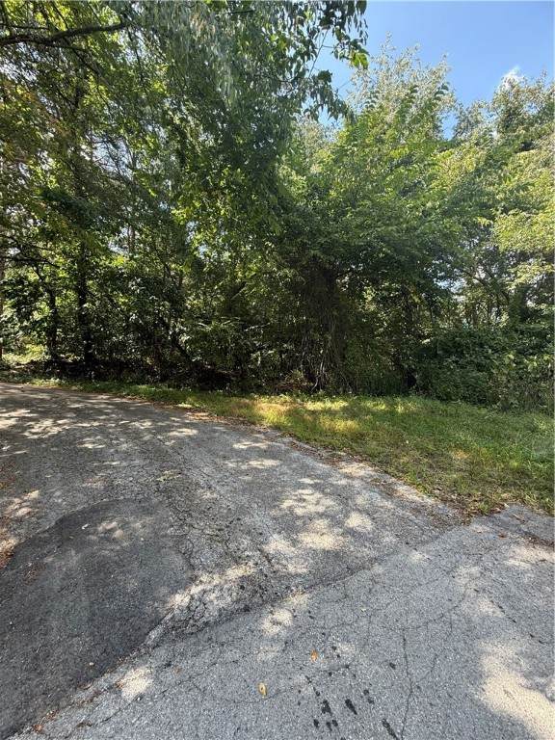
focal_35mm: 14
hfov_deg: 85.7
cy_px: 370
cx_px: 278
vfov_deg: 102.1
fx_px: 299
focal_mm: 2.22
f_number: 2.2
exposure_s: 1/99
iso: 50
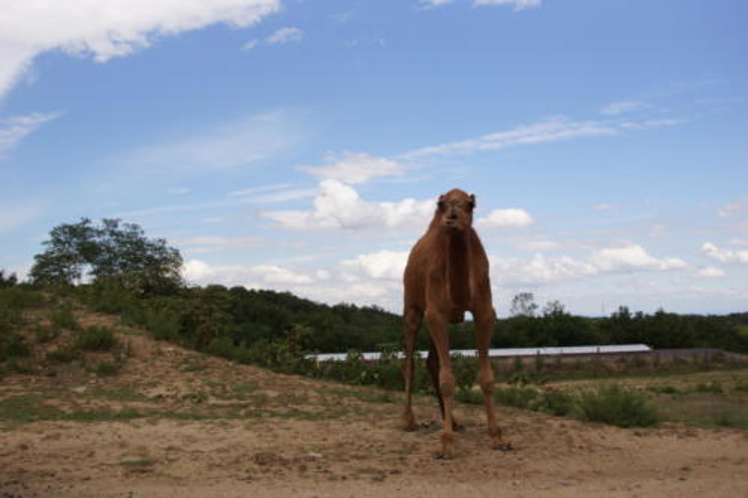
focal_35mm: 36
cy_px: 249
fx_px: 748
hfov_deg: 53.1
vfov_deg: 36.8
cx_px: 374
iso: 200
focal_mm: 24
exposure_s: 1/4000
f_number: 2.8
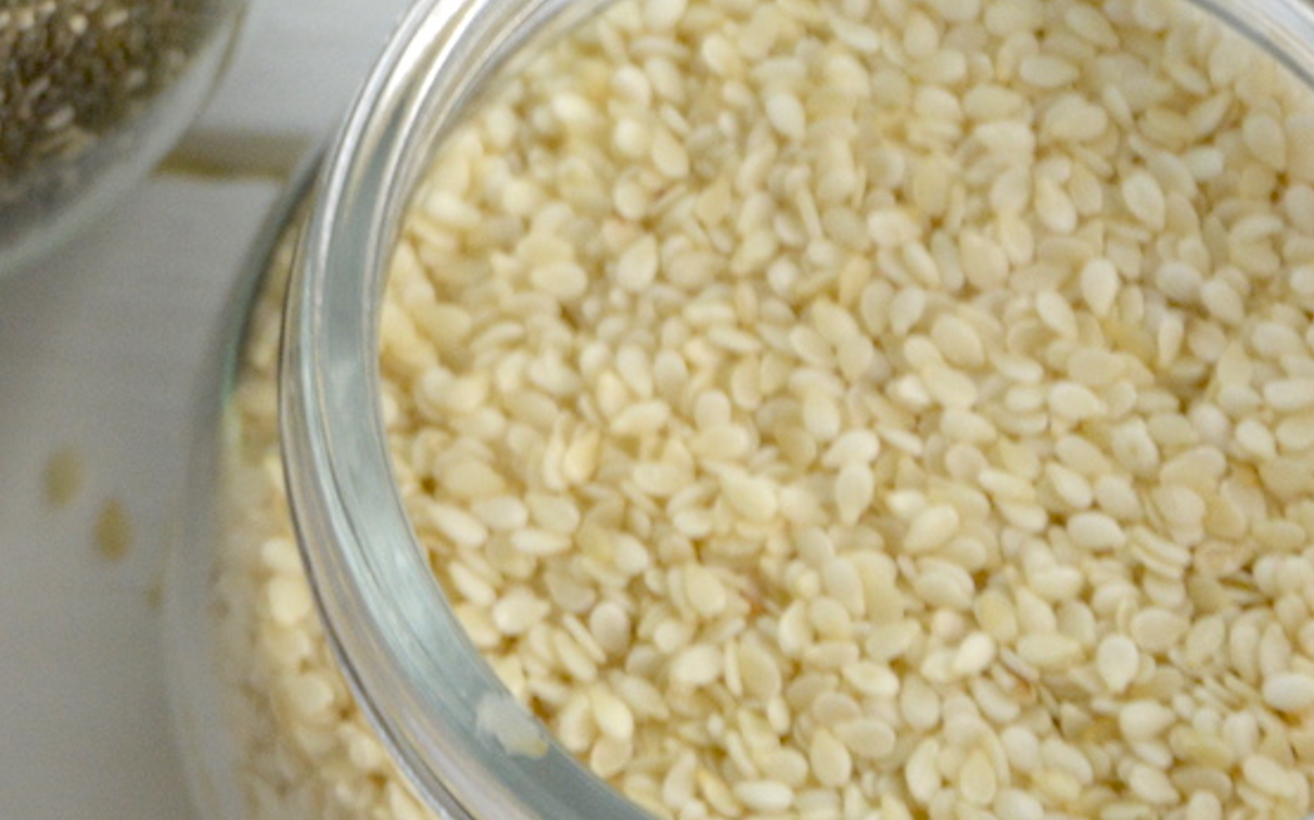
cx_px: -154
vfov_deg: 2.9
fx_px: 16004
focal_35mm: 447
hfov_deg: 4.7
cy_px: 109
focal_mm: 90
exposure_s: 1/60
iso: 640
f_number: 5.6
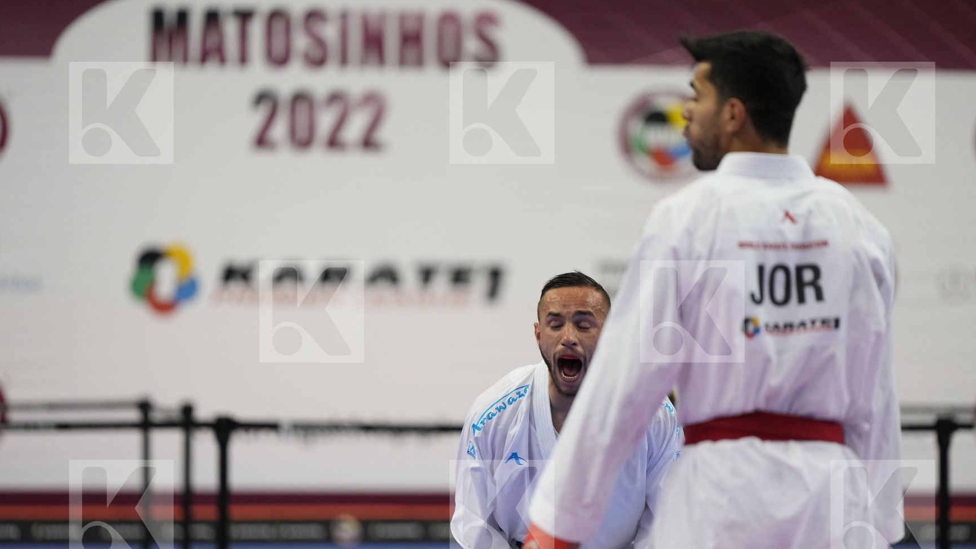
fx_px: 5616
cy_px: 312
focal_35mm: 217
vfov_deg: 5.6
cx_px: 502
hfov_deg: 9.9
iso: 2500
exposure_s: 1/1000
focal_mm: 200
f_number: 2.8
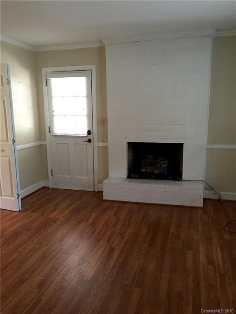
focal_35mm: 29
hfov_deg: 48.2
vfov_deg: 61.7
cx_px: 118
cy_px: 157
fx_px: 264
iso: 250
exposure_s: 1/24
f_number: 2.2
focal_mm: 4.15
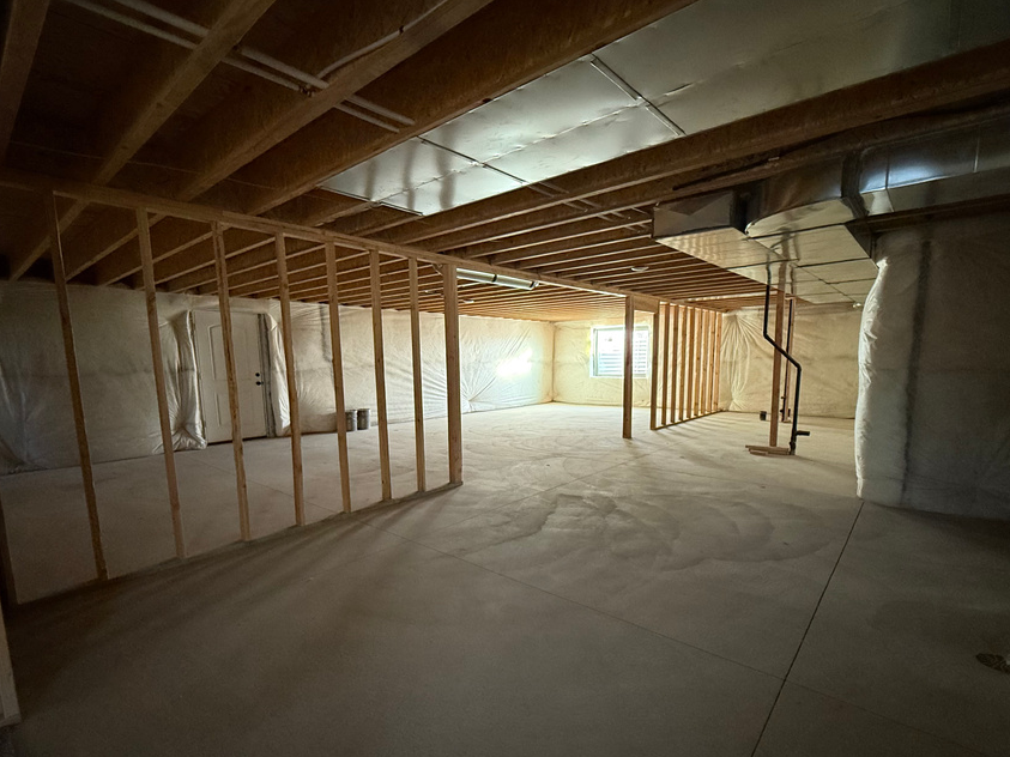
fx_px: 496
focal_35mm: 17
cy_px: 428
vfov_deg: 74.4
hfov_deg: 91.0
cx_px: 502
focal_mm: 2.22
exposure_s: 1/60
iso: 500
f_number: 2.2
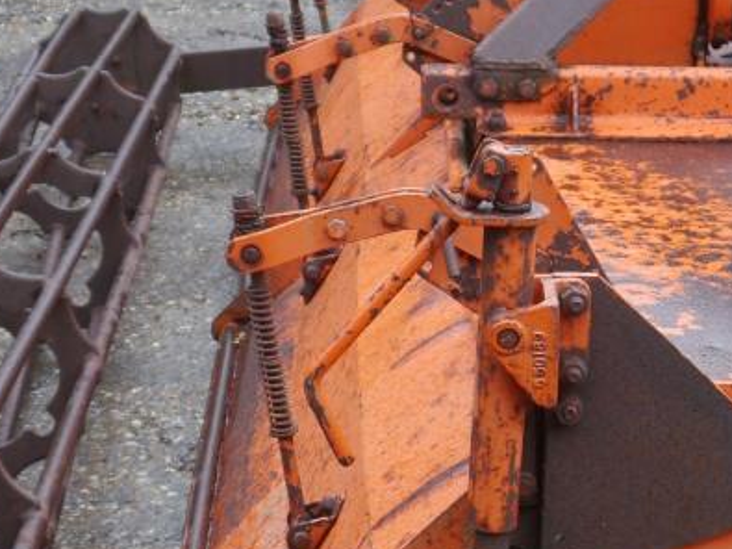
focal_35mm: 114
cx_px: 417
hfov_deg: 17.3
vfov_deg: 13.0
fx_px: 2410
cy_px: 308
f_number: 4.4
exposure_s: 1/60
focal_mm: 22
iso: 160
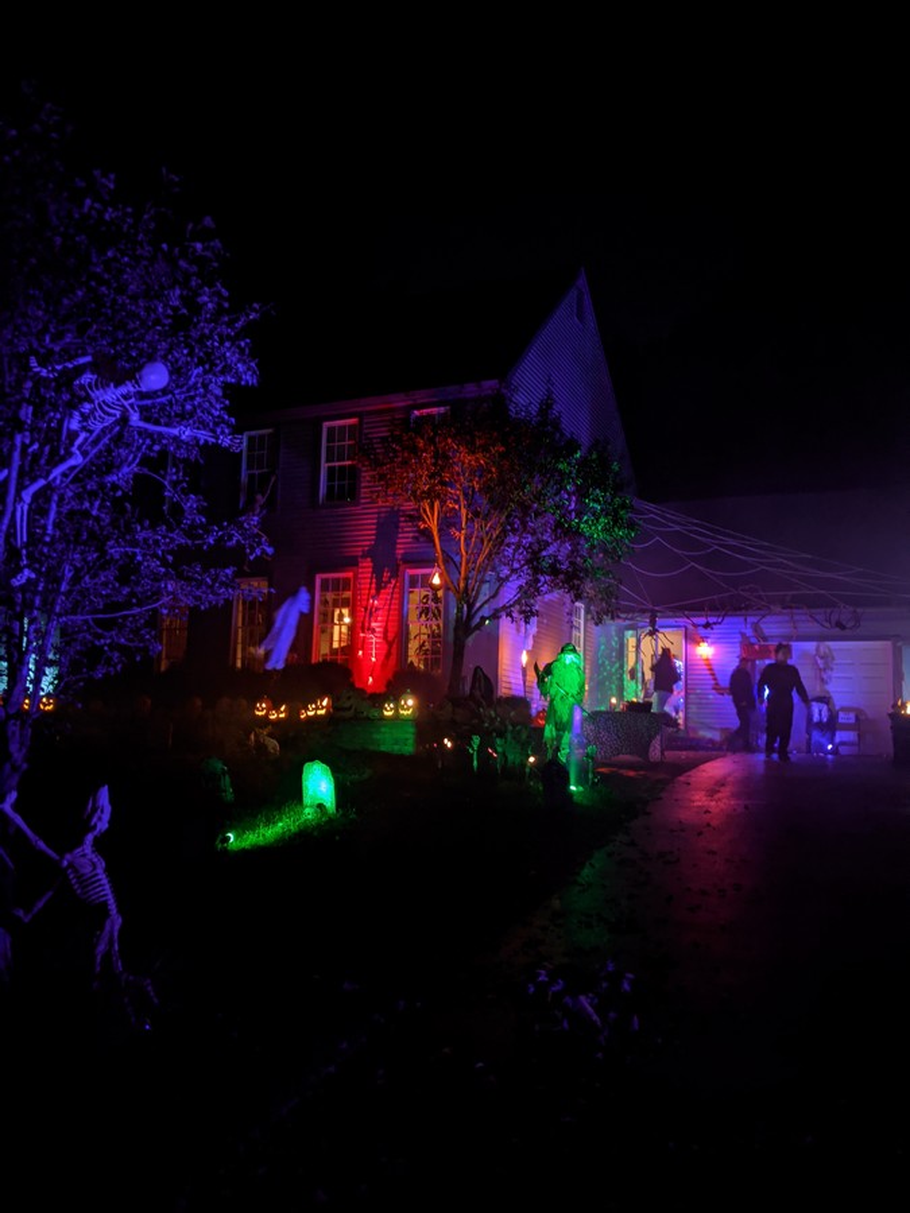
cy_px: 606
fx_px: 946
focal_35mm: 27
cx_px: 455
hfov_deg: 51.4
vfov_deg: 65.3
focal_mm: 4.44
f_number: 1.8
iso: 386
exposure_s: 1/10.5
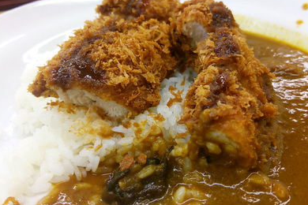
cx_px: 153
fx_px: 274
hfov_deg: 58.7
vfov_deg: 41.0
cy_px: 88
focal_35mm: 32
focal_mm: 4.06
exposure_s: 1/44
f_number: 1.94
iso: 80
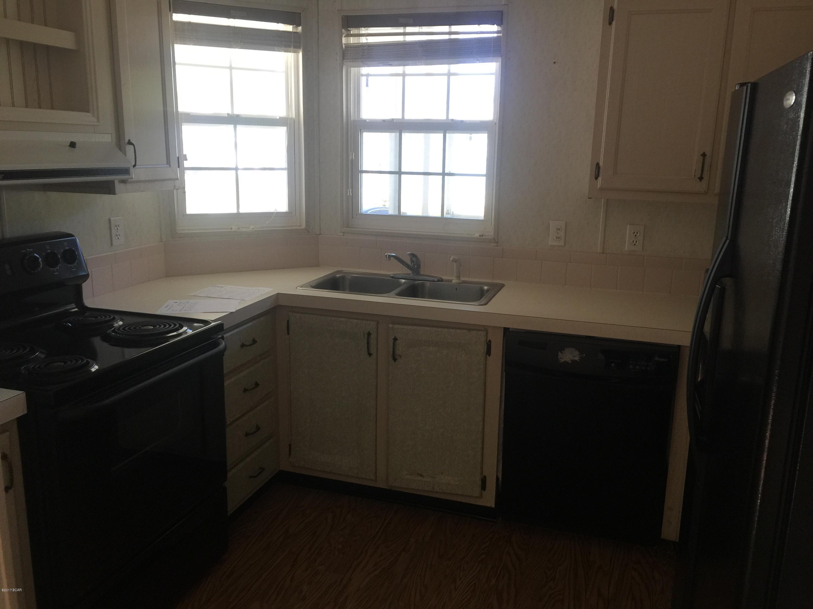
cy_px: 304
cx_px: 406
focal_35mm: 29
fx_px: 681
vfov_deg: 48.2
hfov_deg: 61.7
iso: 32
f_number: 2.2
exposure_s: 1/30
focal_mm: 4.15
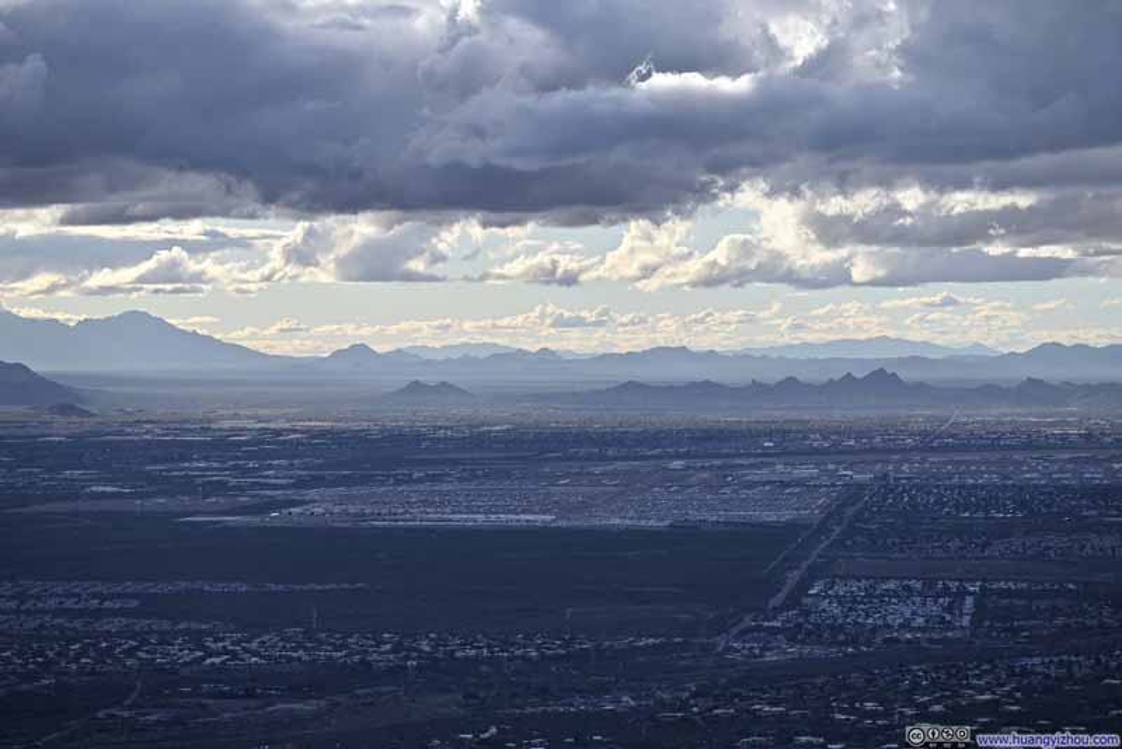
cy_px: 374
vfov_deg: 11.4
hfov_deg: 17.1
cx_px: 561
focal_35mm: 120
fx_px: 3741
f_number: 5
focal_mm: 120
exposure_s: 1/1000
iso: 100
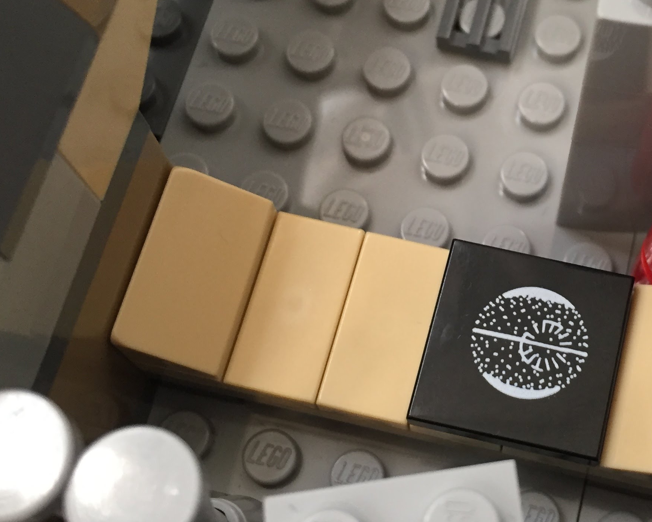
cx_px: 513
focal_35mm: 53
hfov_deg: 34.4
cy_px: 233
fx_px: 1023
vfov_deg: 28.6
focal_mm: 4.15
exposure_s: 1/30
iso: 125
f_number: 2.2
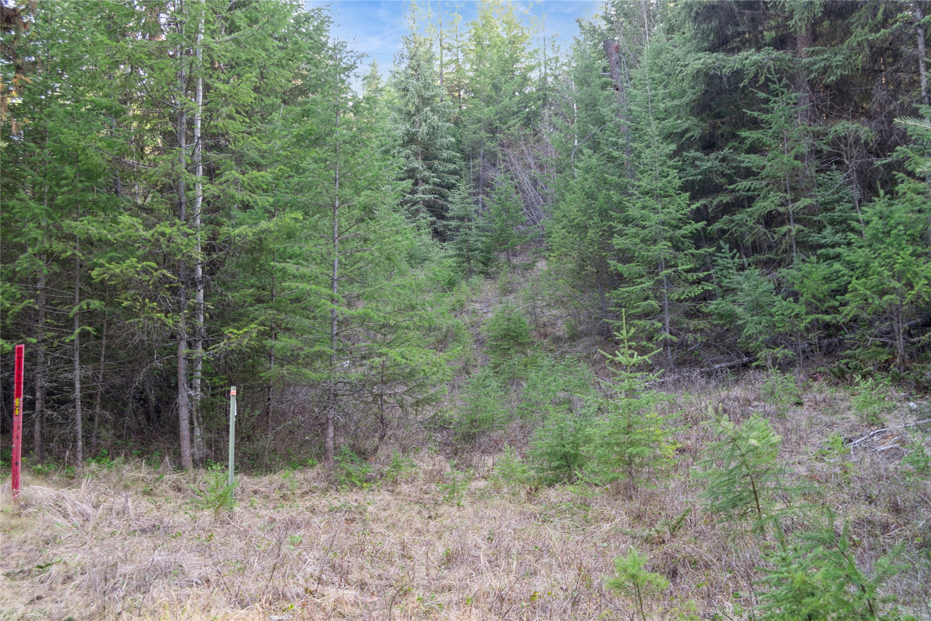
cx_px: 466
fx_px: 1009
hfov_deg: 49.6
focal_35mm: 39
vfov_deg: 34.2
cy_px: 310
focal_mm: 26
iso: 100
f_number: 6.3
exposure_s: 1/13
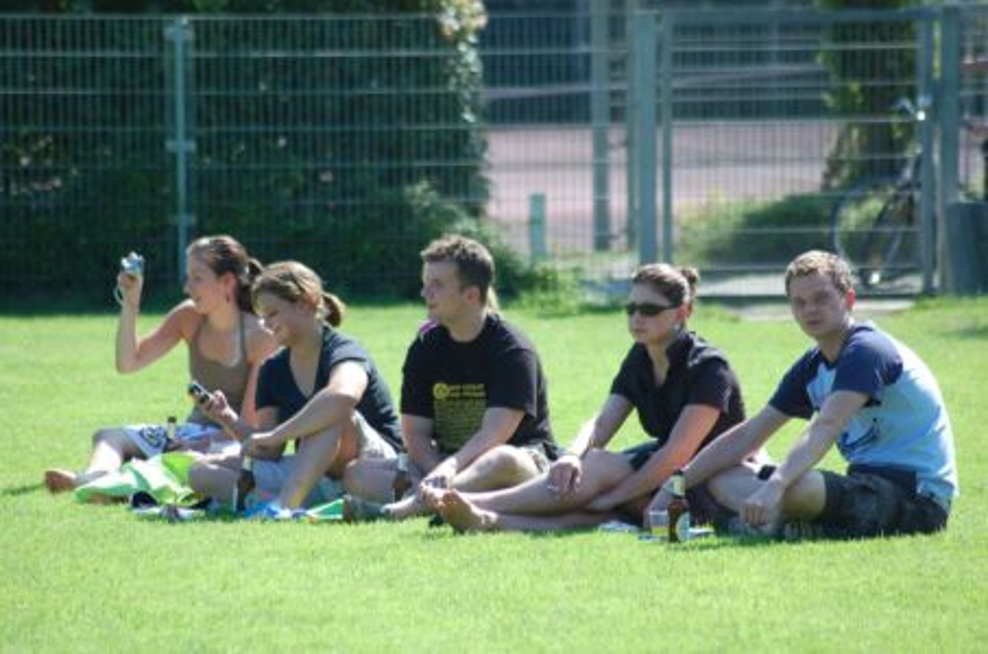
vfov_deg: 5.4
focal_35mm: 255
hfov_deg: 8.1
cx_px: 494
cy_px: 327
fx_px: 6984
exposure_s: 1/1000
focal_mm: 170
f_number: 4.8
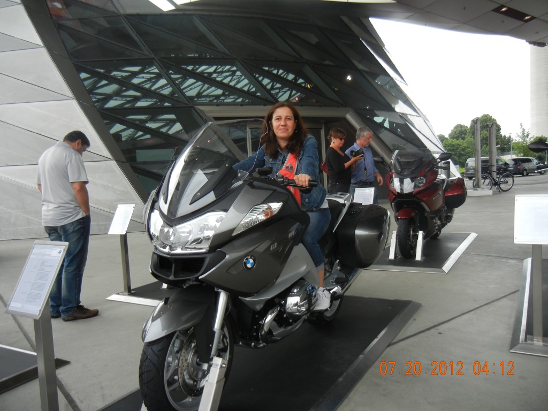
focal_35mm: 30
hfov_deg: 60.0
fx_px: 475
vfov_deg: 46.8
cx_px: 274
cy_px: 206
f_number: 3.5
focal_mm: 5.4
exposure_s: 1/332
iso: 160
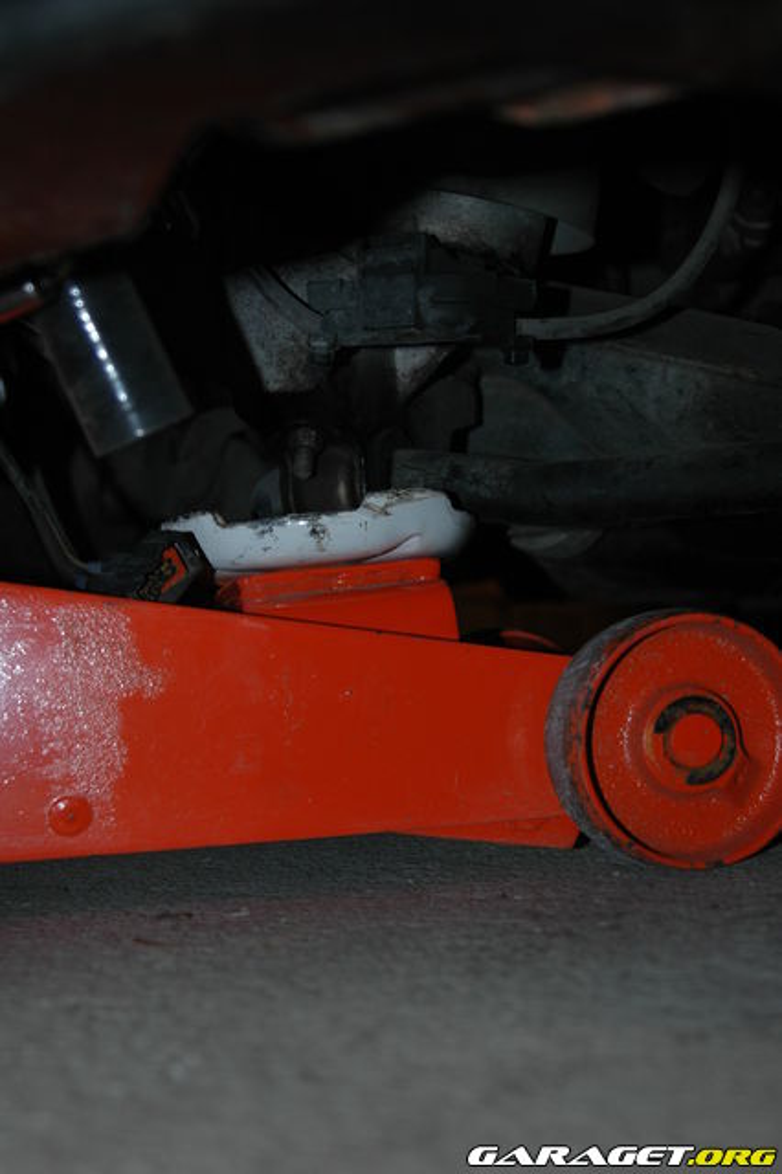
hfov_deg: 31.9
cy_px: 587
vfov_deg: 46.4
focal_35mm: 42
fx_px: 1370
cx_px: 391
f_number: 3.5
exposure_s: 1/60
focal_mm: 28
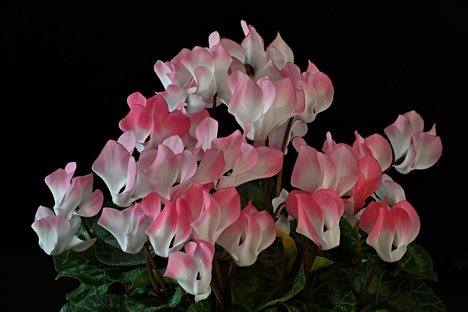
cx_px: 234
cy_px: 156
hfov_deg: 24.2
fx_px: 1091
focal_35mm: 84
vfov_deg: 16.2
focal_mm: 84
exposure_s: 1.3
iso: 720
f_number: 10
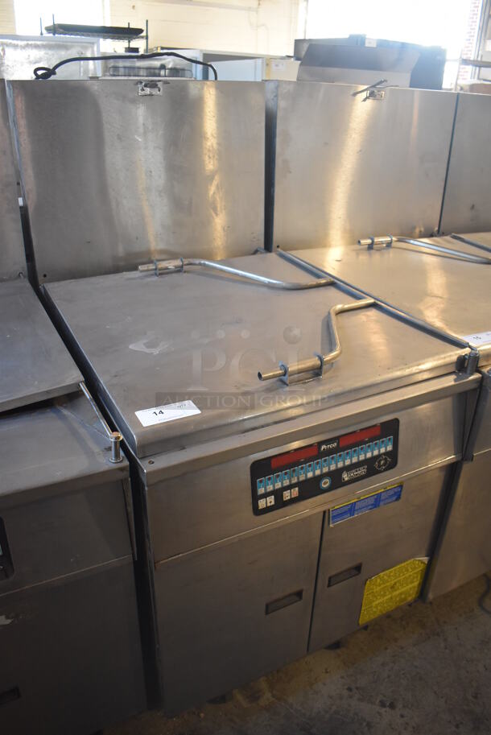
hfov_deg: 48.0
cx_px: 246
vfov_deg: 67.3
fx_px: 551
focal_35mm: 27
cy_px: 368
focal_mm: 18
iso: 1800
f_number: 3.5
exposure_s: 1/125
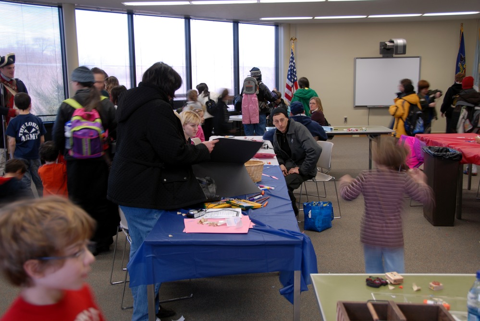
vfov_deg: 34.3
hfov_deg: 49.5
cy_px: 160
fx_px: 521
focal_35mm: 39
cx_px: 240
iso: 100
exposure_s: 1/8
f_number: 4
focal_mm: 26
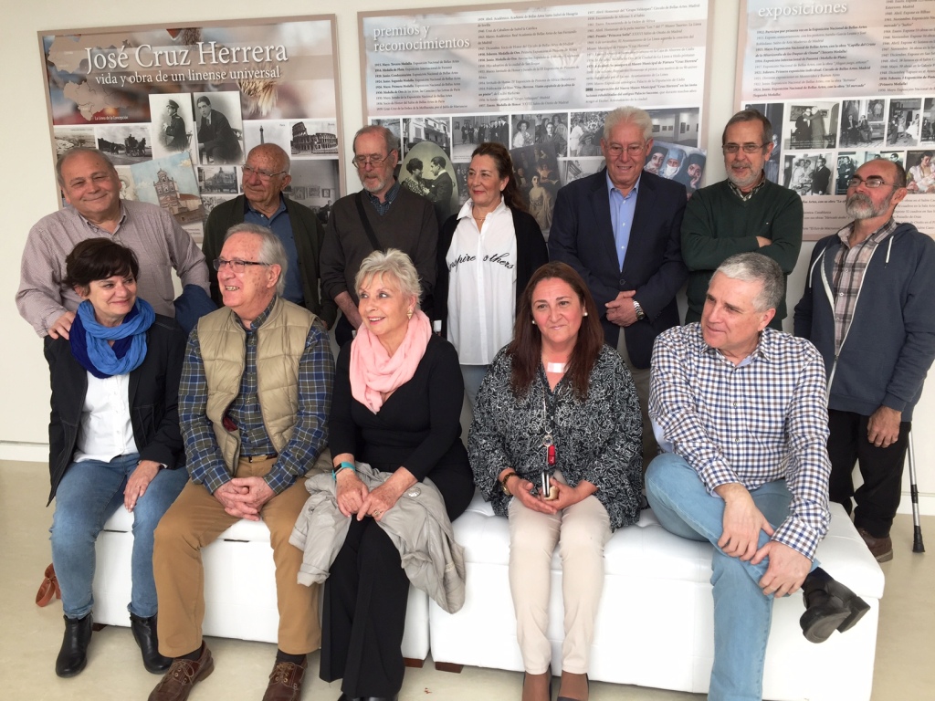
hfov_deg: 61.7
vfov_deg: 48.2
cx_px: 468
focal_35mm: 29
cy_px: 350
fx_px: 783
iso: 32
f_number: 2.2
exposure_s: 1/100
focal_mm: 4.15
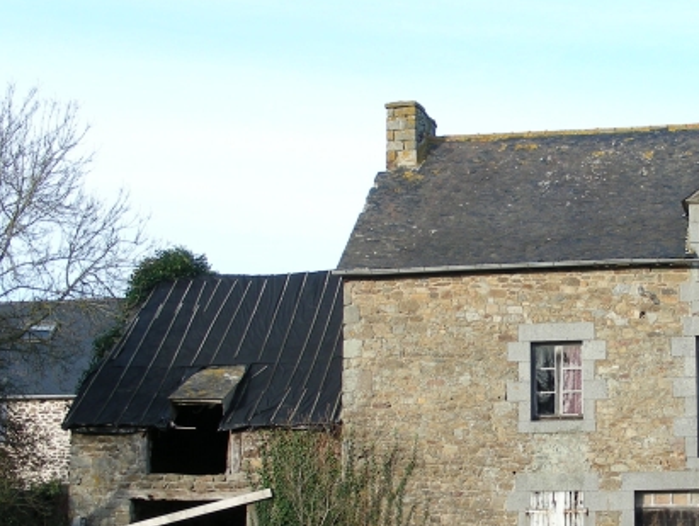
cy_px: 376
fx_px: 1475
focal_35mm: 73
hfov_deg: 26.2
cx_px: 560
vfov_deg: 20.1
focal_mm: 7.4
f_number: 4
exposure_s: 1/140
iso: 50
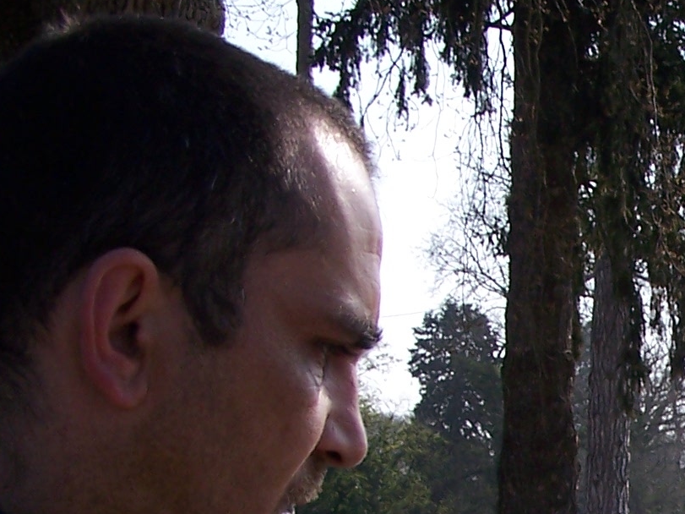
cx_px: 840
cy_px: 543
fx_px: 2137
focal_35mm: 108
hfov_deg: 17.3
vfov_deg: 13.5
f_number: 4
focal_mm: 6.3
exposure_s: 1/750
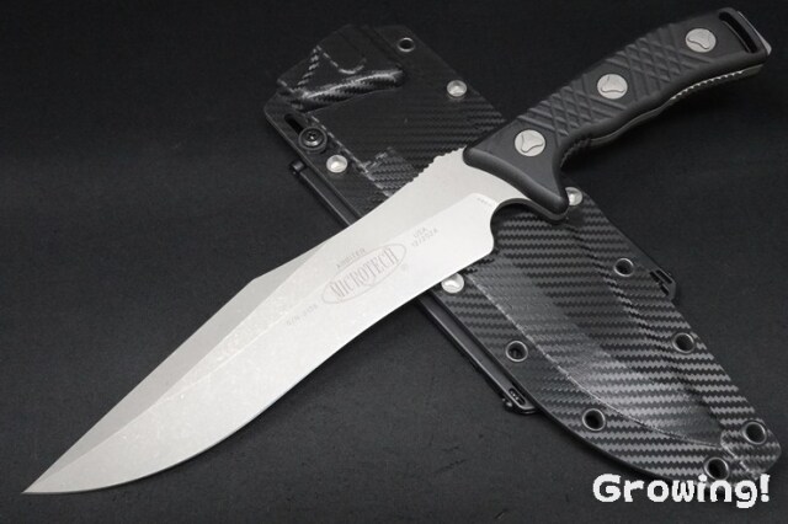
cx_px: 394
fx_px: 700
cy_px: 262
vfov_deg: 41.1
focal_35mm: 32
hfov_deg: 58.7
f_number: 11
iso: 2500
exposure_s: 1/40
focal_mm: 11.76
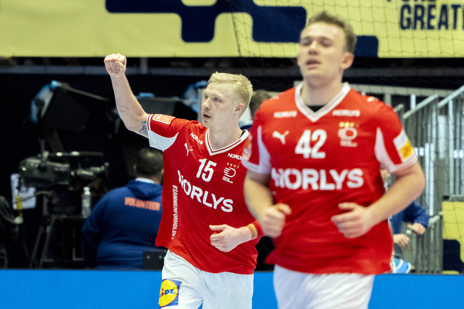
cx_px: 232
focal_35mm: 282
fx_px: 3634
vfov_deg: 4.9
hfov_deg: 7.3
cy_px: 154
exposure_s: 1/320
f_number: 5.6
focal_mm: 282
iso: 5000
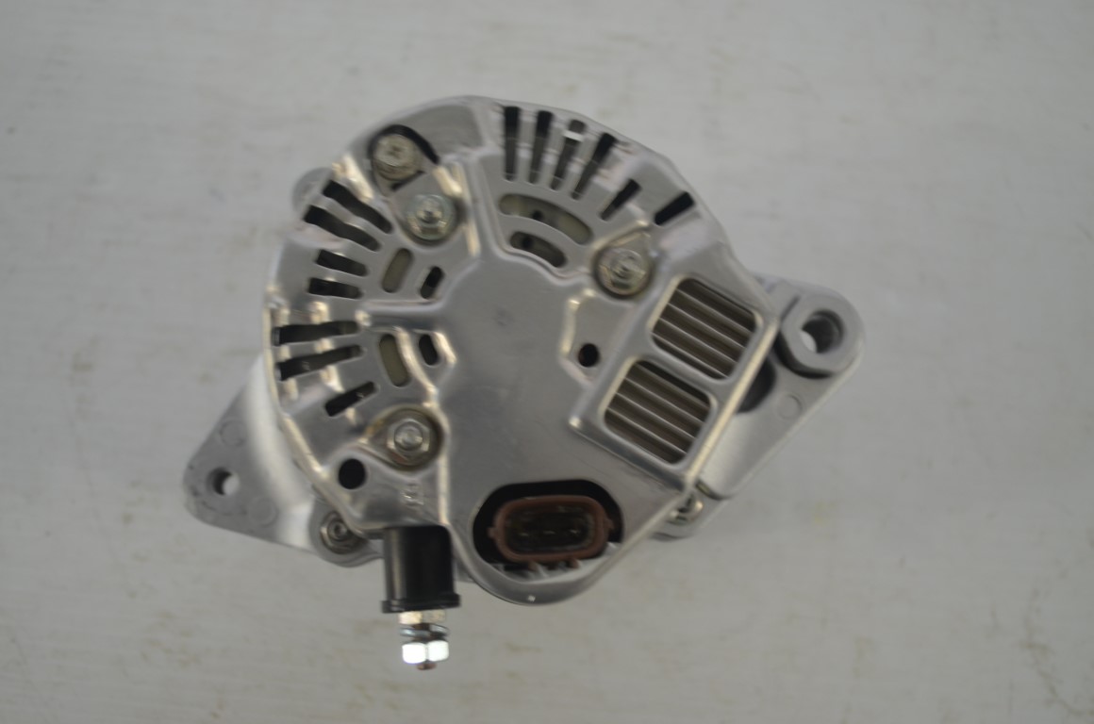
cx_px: 547
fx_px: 1274
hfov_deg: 46.5
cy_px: 362
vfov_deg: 31.7
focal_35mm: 42
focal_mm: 28
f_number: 4.5
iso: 400
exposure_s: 1/60
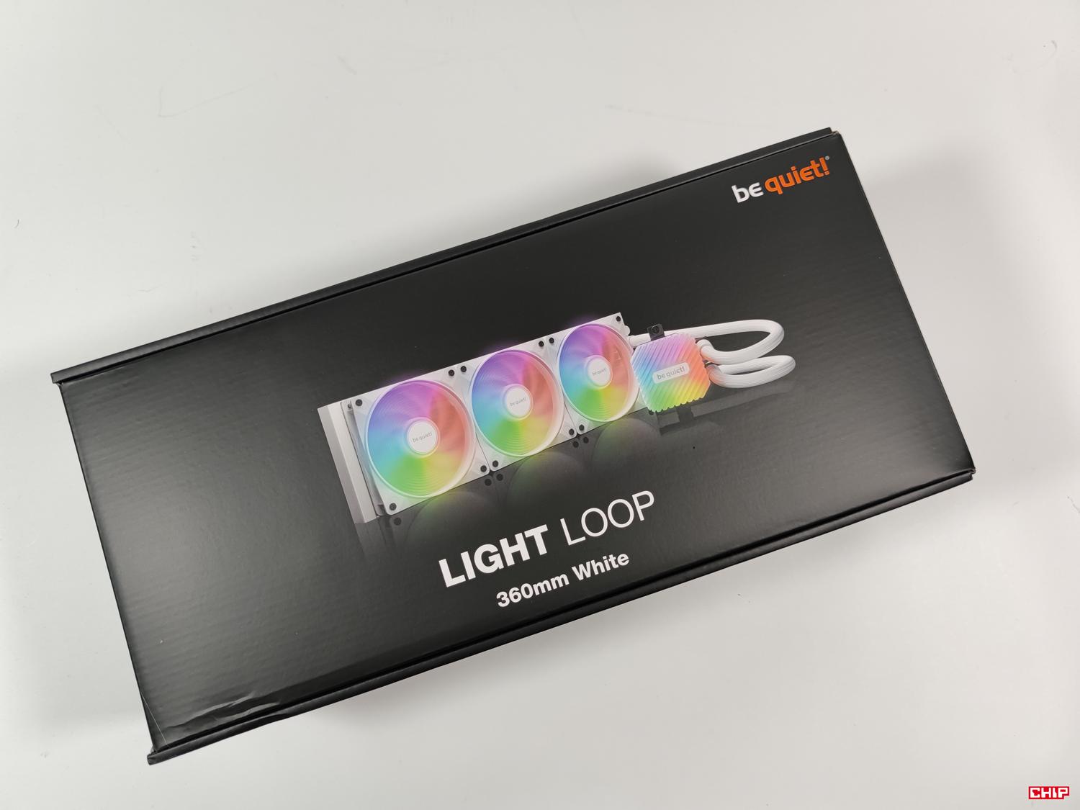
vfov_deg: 54.9
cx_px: 540
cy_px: 405
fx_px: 780
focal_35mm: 25
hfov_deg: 69.4
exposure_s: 1/100
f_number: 1.85
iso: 80
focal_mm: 6.78
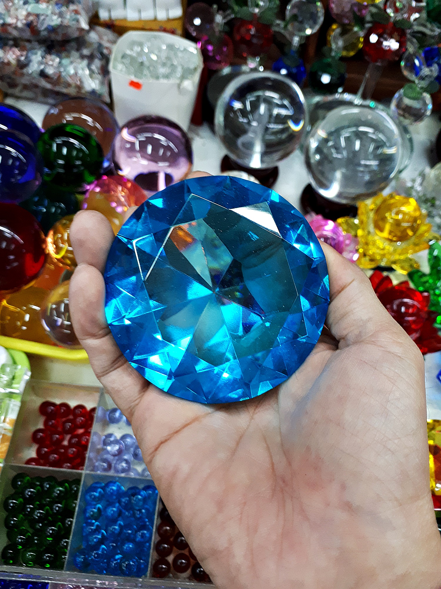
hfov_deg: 51.4
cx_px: 220
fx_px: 459
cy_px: 294
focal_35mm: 27
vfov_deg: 65.3
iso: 200
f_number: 1.9
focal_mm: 3.6
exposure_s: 1/33
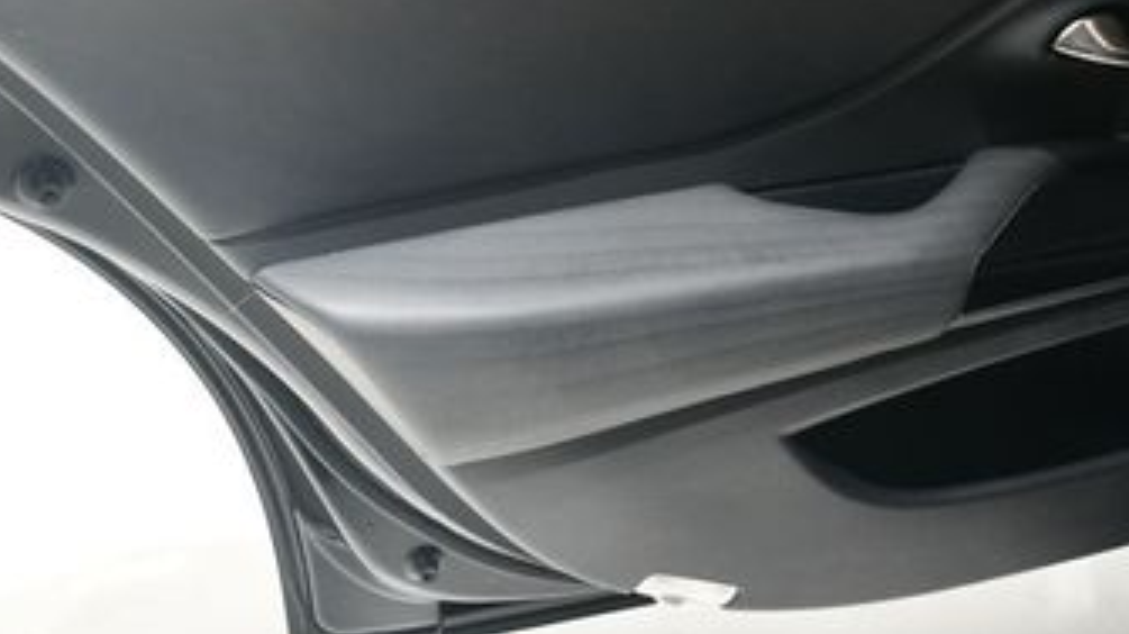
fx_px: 1975
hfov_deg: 31.9
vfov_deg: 18.1
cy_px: 158
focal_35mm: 66
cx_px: 563
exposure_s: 1/160
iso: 100
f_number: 5.6
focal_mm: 22
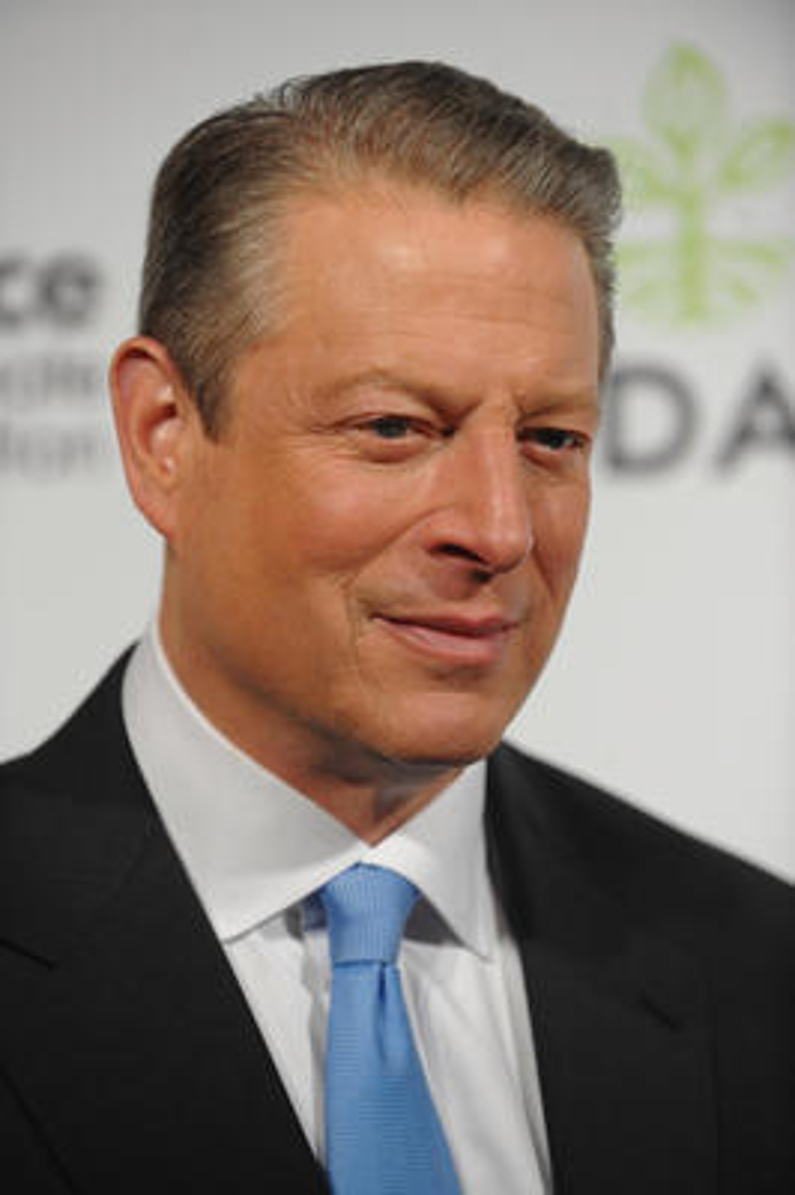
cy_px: 598
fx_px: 4977
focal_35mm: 150
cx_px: 398
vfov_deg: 13.7
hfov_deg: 9.1
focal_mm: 150
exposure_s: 1/160
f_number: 4
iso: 800
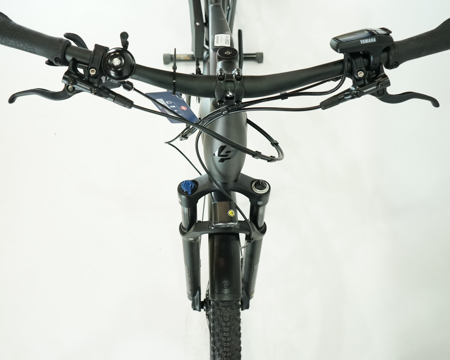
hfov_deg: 52.8
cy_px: 179
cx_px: 225
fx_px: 453
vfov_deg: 43.4
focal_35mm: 34
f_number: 5.6
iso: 2500
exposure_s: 1/200
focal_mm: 30
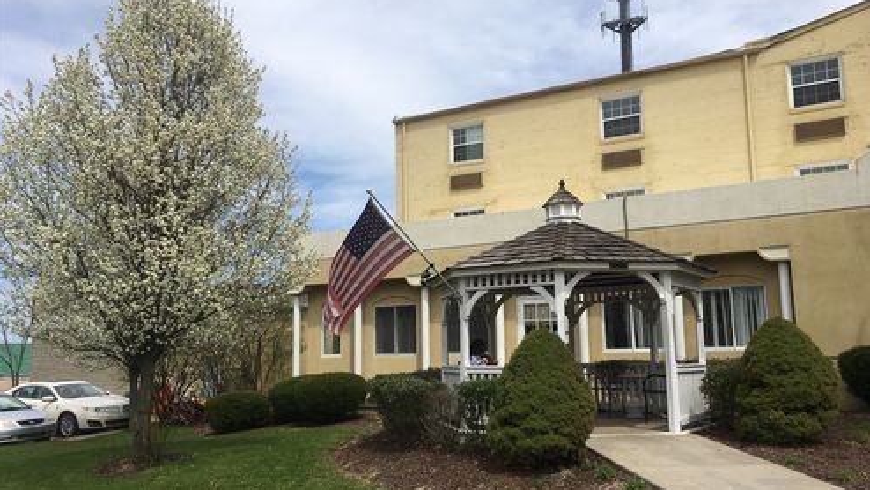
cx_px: 437
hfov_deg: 61.0
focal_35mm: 32
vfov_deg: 36.7
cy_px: 264
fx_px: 738
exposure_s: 1/1972
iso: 25
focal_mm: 4.15
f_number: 2.2
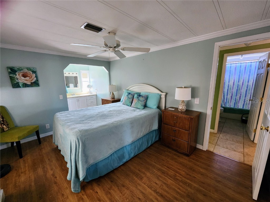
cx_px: 135
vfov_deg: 89.9
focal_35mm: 13
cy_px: 101
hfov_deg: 106.2
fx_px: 101
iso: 400
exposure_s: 1/40
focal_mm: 2.2
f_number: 2.2
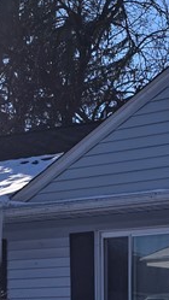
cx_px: 167
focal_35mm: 103
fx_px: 821
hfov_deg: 11.6
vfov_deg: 19.2
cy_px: 392
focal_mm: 6.3
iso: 12
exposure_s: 1/1276
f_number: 1.7
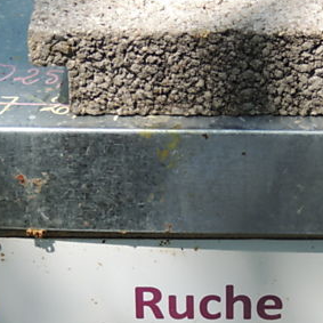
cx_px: 224
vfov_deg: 10.0
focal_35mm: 175
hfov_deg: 10.0
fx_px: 1847
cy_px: 207
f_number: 3.9
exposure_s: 1/320
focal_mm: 12.4
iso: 100
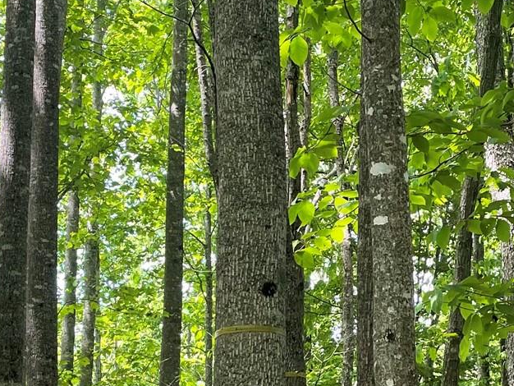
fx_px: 1263
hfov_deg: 22.9
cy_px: 237
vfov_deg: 17.4
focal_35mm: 85
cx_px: 363
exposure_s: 1/161
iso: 32
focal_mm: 4.2
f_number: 1.6
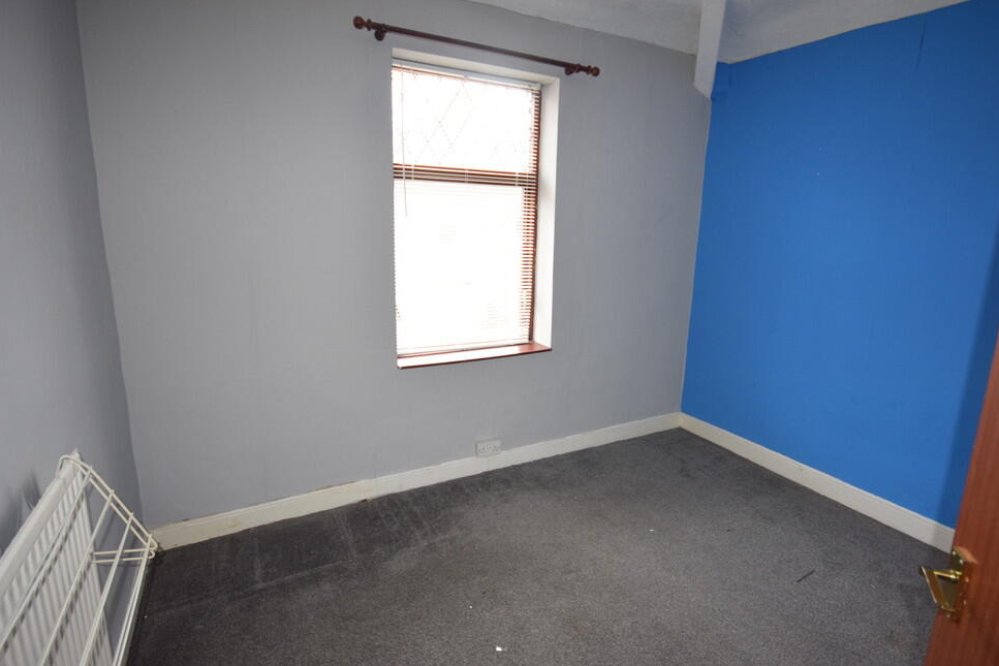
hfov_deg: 89.2
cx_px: 505
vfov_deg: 66.6
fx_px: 507
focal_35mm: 18
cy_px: 326
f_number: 5.6
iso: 800
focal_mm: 11.5
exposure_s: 1/125
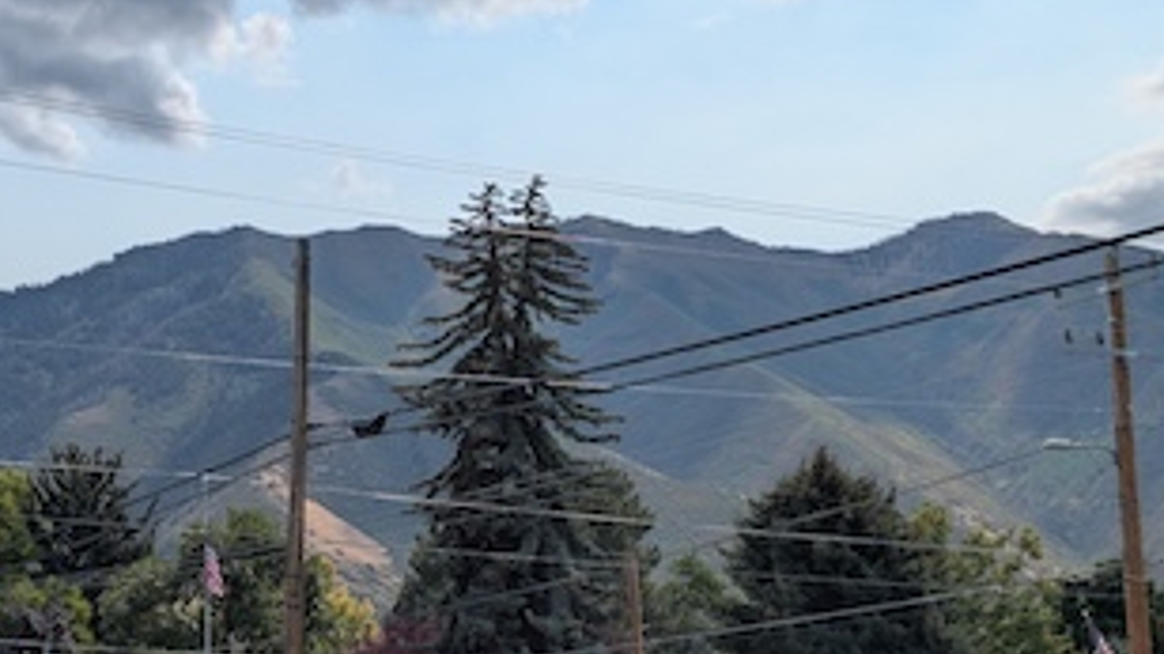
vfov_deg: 17.7
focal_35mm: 68
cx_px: 317
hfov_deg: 30.6
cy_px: 367
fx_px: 2098
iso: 22
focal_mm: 6.9
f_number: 1.68
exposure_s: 1/2532
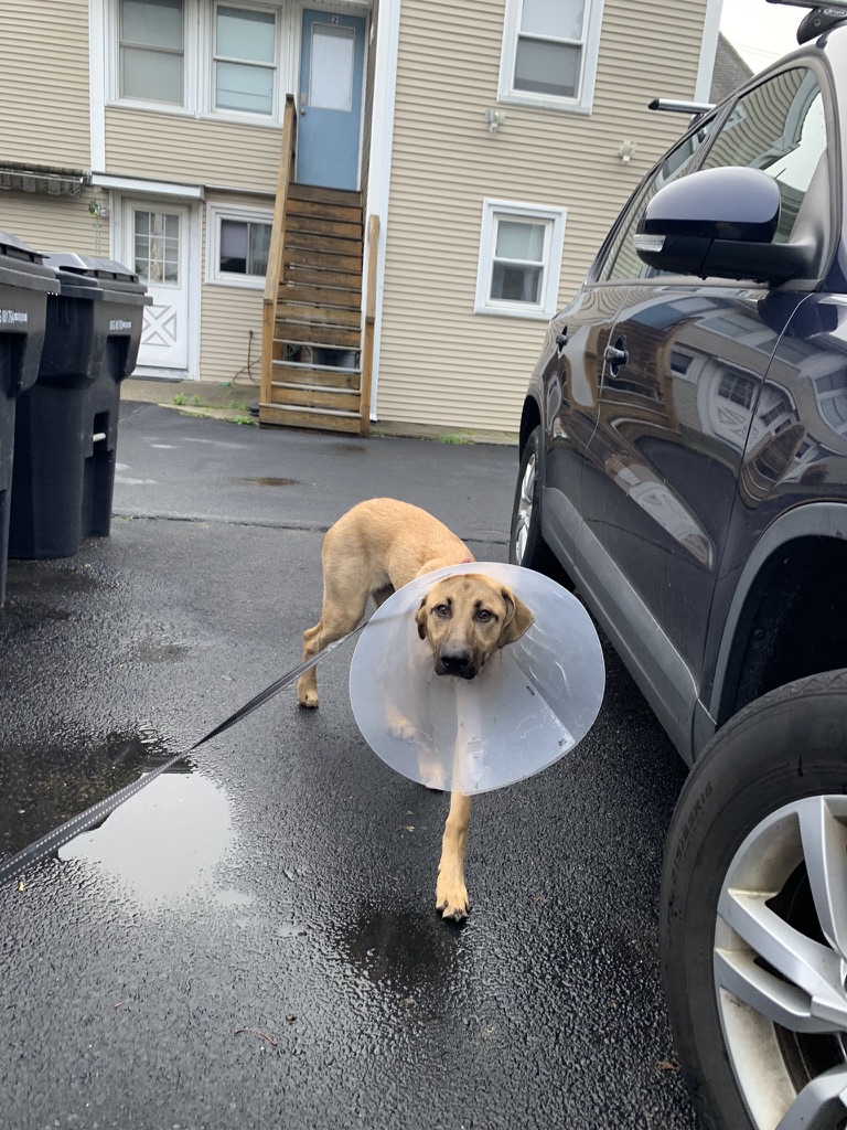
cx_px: 424
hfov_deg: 53.1
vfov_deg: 67.3
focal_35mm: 26
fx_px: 848
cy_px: 565
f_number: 1.8
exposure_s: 1/312
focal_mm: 4.25
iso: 25
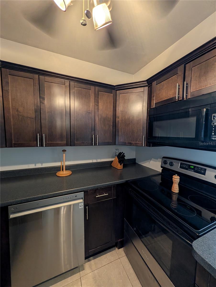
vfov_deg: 110.5
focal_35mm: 12
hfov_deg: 94.6
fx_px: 100
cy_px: 144
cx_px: 108
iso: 44
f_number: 1.7
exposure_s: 1/30
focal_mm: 2.02
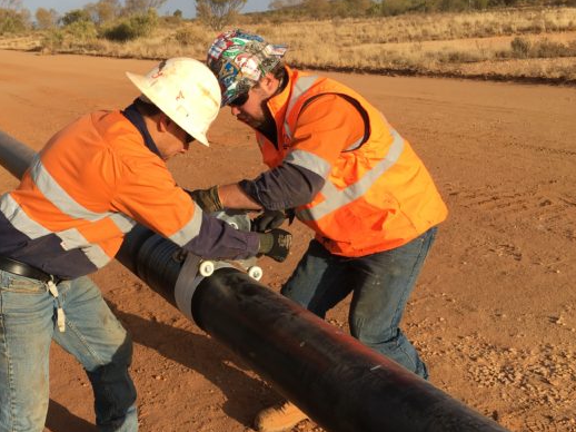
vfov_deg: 33.5
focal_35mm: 43
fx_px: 715
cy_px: 256
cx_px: 193
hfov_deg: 43.3
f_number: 2.2
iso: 25
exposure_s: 1/974
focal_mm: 4.15
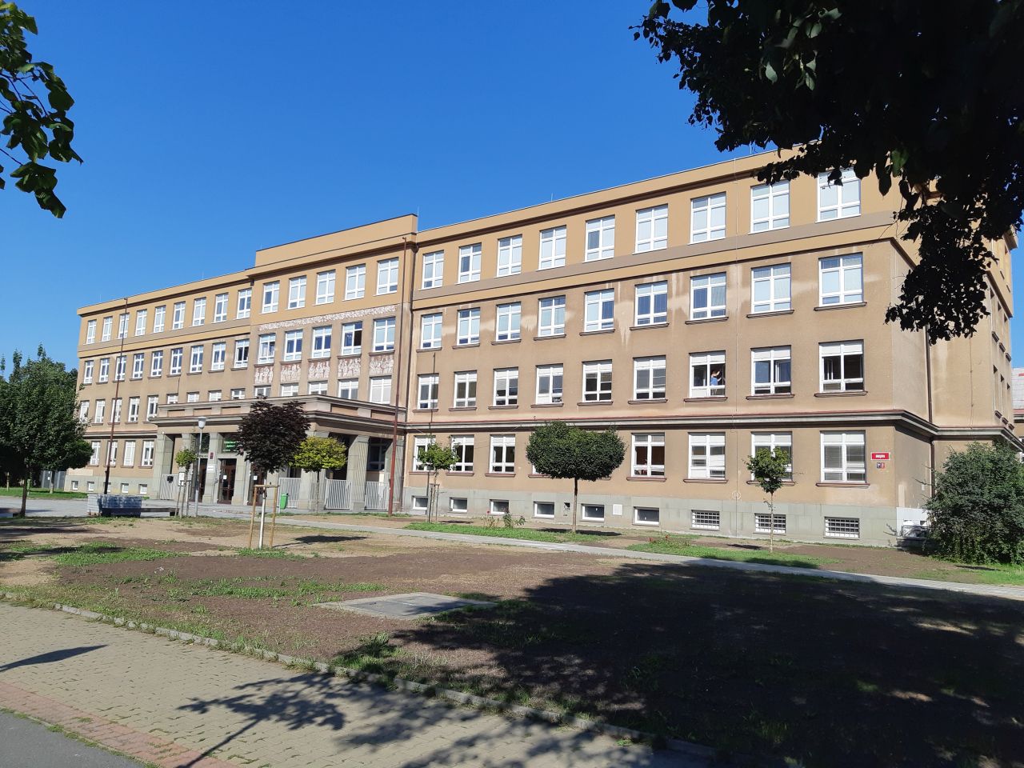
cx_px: 512
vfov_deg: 53.1
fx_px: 769
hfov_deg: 67.3
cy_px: 384
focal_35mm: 26
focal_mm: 3.93
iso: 40
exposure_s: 1/2392
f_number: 1.7
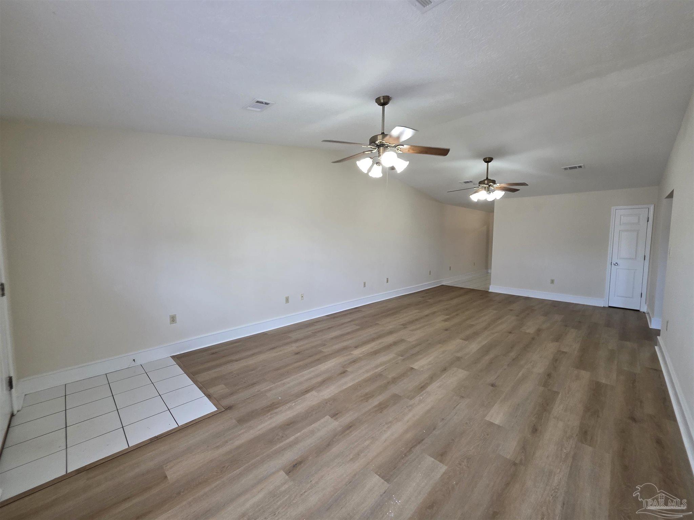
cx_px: 347
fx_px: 261
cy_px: 260
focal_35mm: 13
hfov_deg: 106.2
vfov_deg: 89.9
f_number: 1.9
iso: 250
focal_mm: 2.2
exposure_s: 1/120
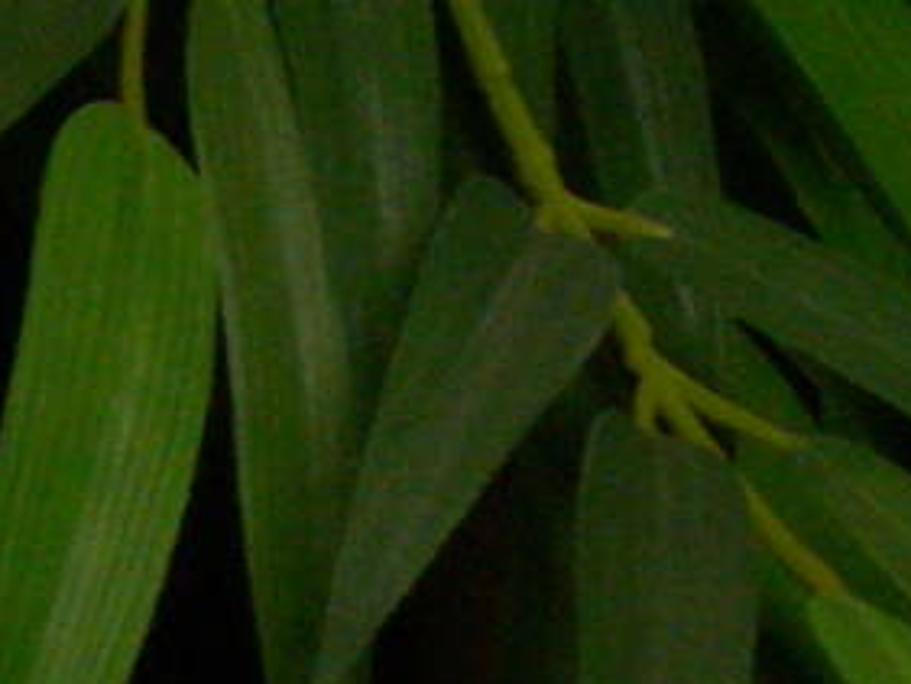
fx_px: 10795
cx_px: 408
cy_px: 1686
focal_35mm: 410
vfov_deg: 3.6
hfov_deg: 4.8
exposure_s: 1/60
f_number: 3.7
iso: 200
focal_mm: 14.9
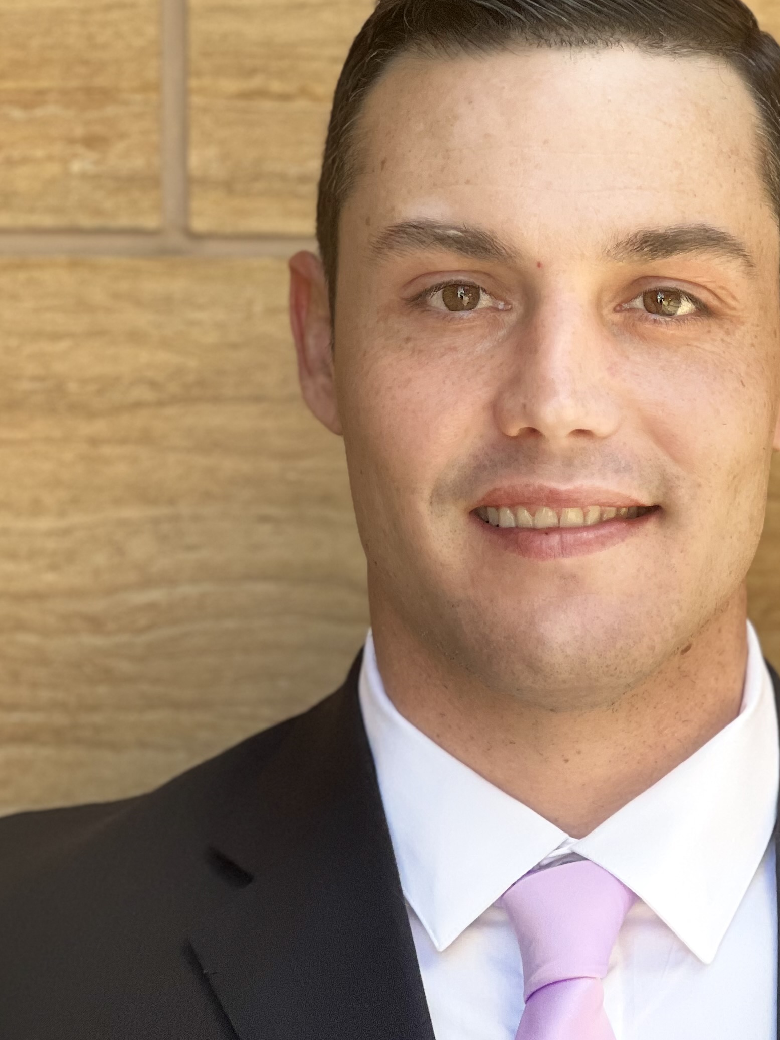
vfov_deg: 13.1
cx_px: 582
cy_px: 721
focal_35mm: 150
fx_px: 4508
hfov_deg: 9.9
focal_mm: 9
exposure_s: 1/121
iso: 80
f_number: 2.8
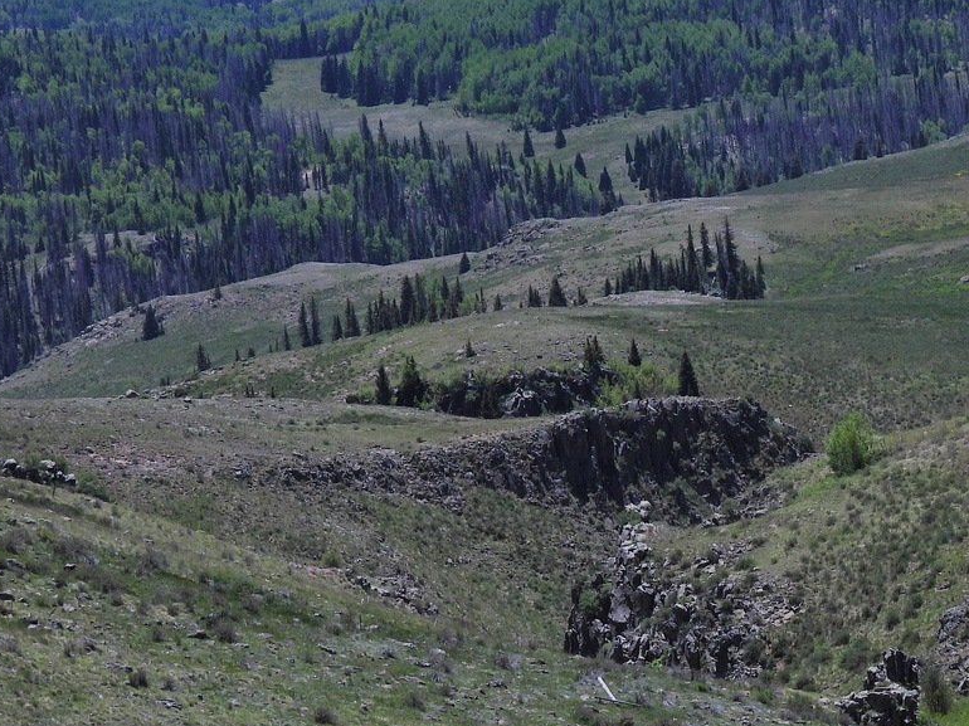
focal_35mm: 158
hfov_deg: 12.5
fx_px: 4421
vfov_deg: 9.4
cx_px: 729
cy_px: 482
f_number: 4
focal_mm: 17
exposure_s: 1/1600
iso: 100
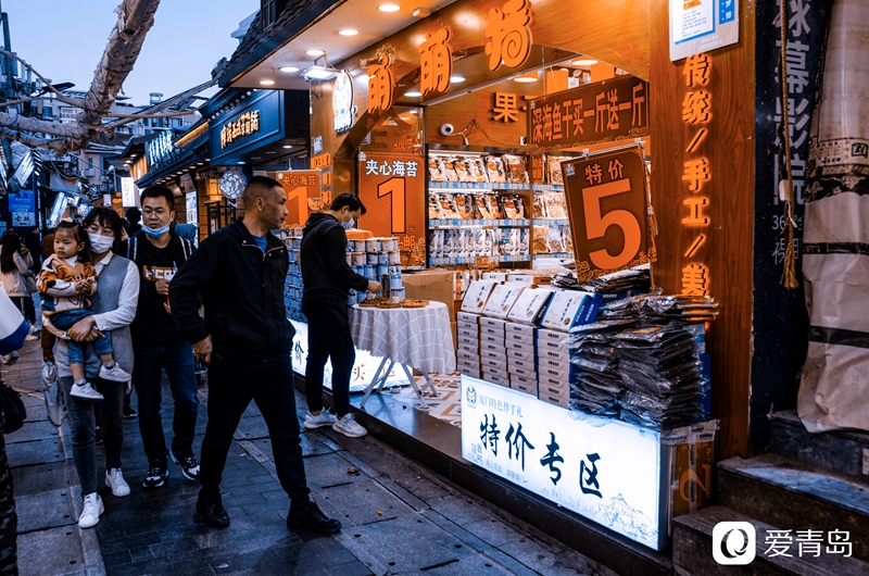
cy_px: 288
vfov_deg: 43.4
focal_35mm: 30
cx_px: 434
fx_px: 723
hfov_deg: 62.0
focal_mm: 20
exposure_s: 1/100
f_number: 6.3
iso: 560
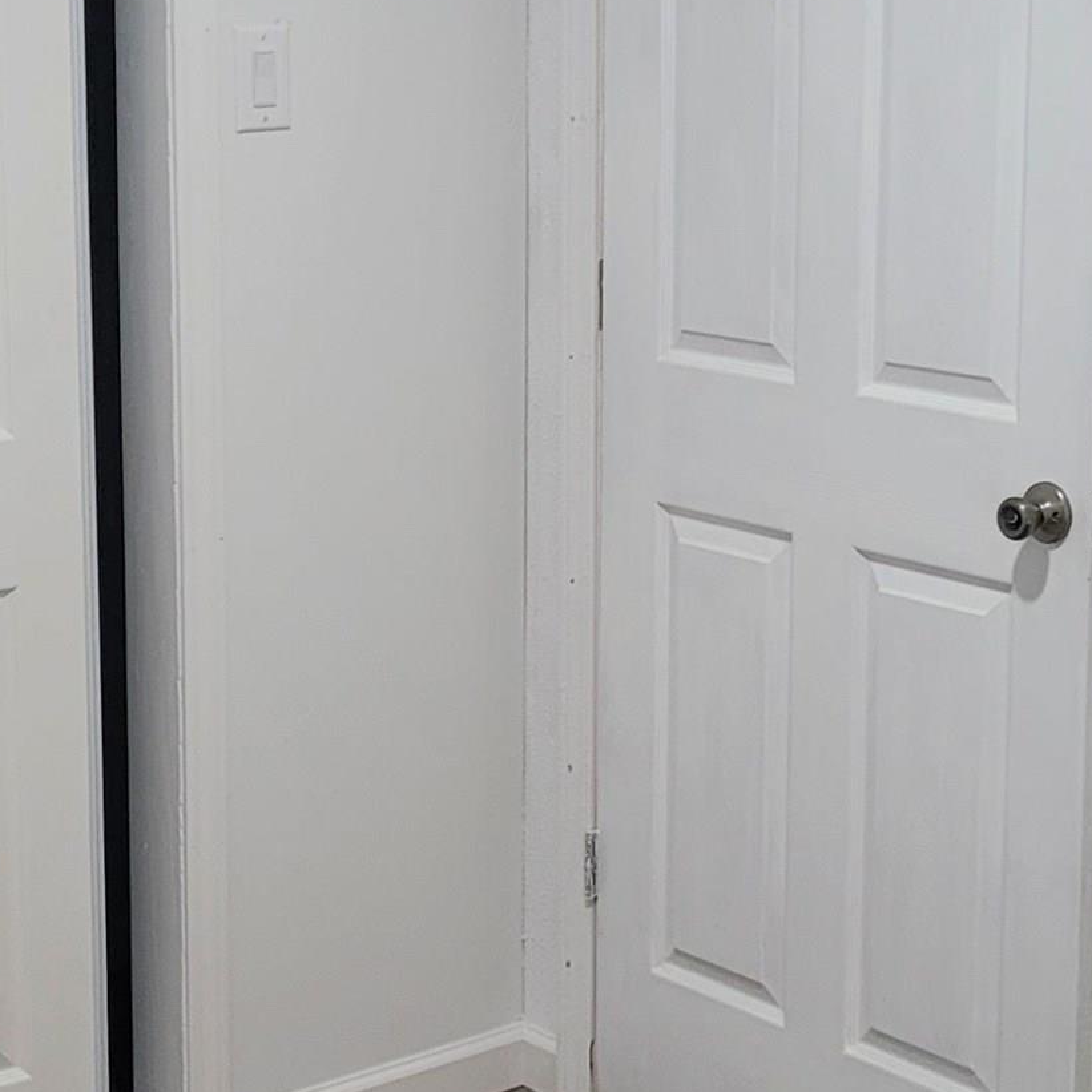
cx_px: 404
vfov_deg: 20.2
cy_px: 470
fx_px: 3069
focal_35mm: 86
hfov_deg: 20.1
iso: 200
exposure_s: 1/40
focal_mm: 5.4
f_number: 1.8
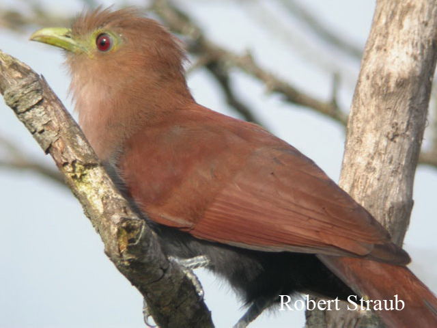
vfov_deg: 12.0
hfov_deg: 16.0
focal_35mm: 123
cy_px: 164
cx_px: 218
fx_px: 1553
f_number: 4.4
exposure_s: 1/103
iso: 100
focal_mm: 25.5
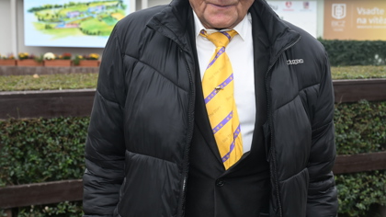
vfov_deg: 19.4
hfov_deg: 33.8
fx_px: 634
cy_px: 101
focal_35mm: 62
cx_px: 225
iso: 320
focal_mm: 36
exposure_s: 1/250
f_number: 5.6
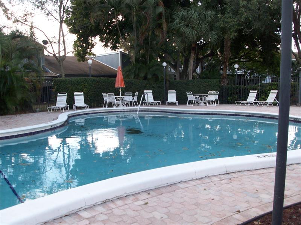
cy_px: 112
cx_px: 150
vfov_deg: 41.8
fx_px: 296
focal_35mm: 34
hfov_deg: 54.0
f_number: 2.8
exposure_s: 1/228
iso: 64
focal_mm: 5.7
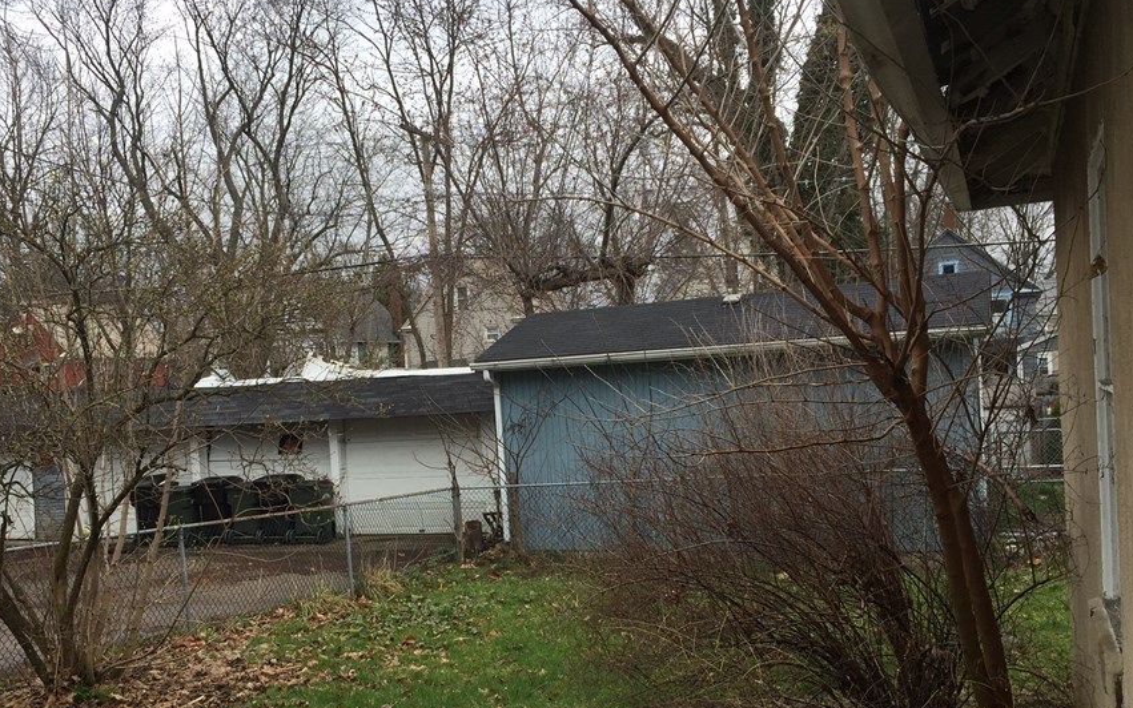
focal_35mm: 37
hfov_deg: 52.5
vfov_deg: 34.2
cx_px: 481
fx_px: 1143
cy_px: 450
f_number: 2.2
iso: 32
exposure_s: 1/964
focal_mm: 4.15
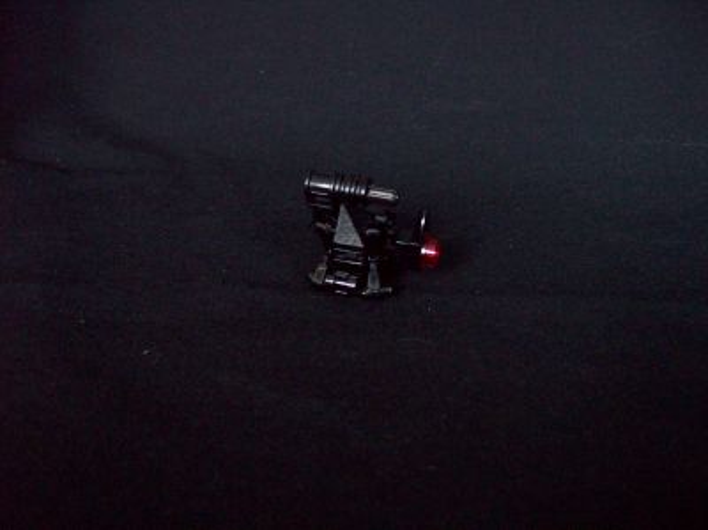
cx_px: 354
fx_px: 735
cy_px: 265
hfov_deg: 51.4
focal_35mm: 36
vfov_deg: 39.6
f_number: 2.7
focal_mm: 6
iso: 160
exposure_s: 1/8
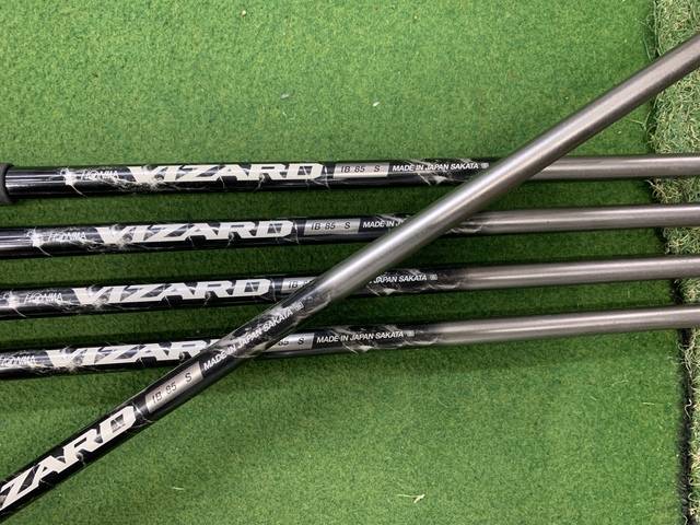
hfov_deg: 67.3
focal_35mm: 26
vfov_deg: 53.1
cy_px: 262
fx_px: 526
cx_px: 350
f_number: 1.8
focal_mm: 4.25
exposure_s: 1/60
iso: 320
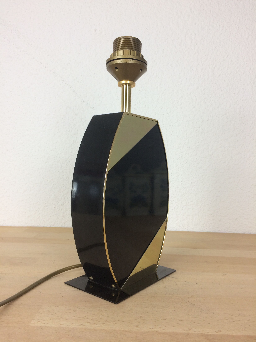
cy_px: 171
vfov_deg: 61.7
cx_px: 128
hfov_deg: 48.2
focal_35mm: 29
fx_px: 286
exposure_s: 1/50
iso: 40
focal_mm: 4.15
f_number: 2.2
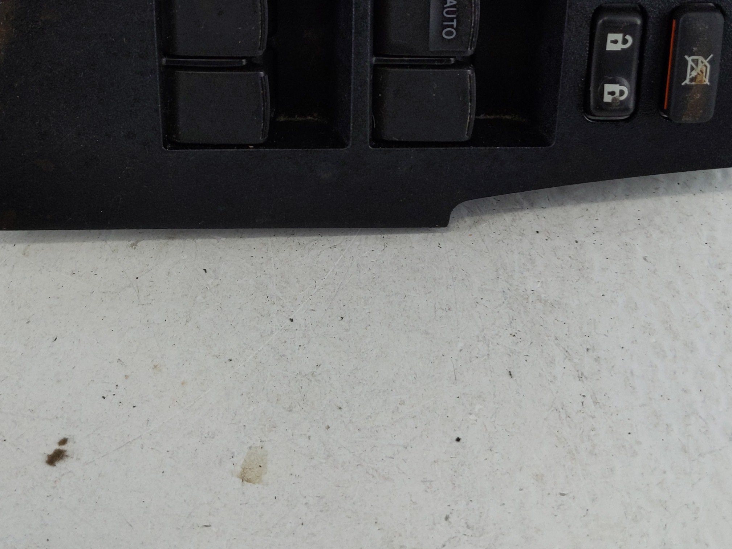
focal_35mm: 50
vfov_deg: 28.2
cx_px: 302
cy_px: 73
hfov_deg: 38.1
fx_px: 1057
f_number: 1.73
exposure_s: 1/125
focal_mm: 4.38
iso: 57
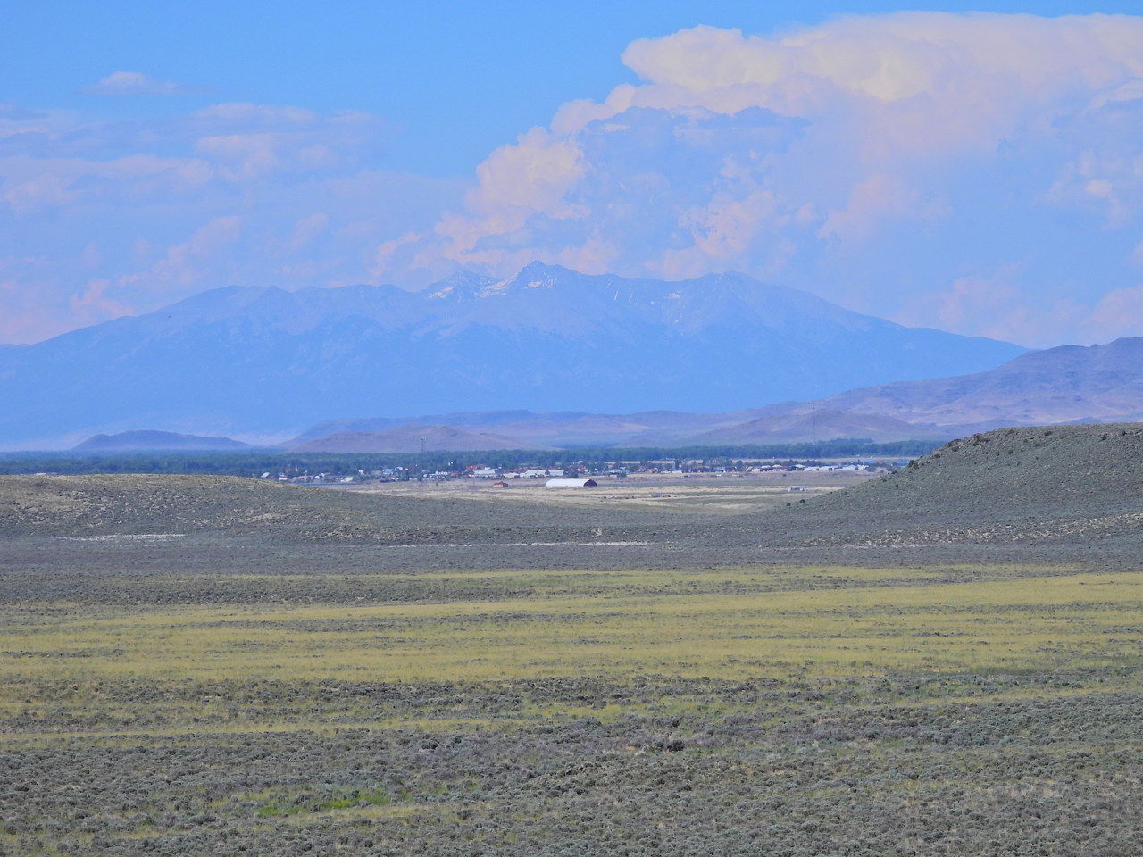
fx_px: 7264
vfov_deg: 6.8
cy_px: 428
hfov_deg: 9.0
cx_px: 572
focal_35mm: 220
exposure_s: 1/2000
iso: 100
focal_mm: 39.3
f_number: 4.5
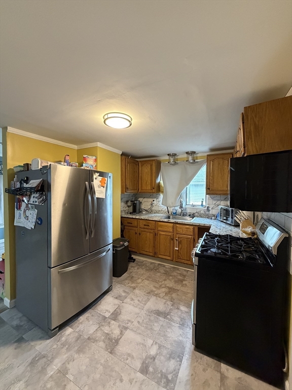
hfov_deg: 85.7
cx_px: 146
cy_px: 195
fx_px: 157
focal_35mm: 14
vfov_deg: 102.1
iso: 640
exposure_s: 1/60
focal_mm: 2.22
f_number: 2.2
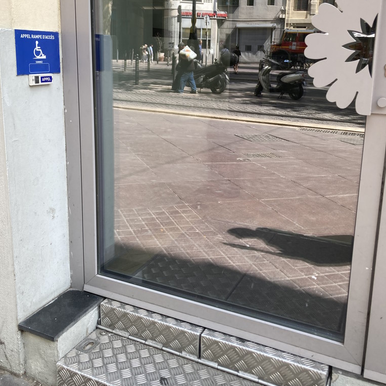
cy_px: 154
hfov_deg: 47.2
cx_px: 189
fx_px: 442
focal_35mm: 35
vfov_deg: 46.9
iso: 20
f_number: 1.8
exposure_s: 1/262
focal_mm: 3.99
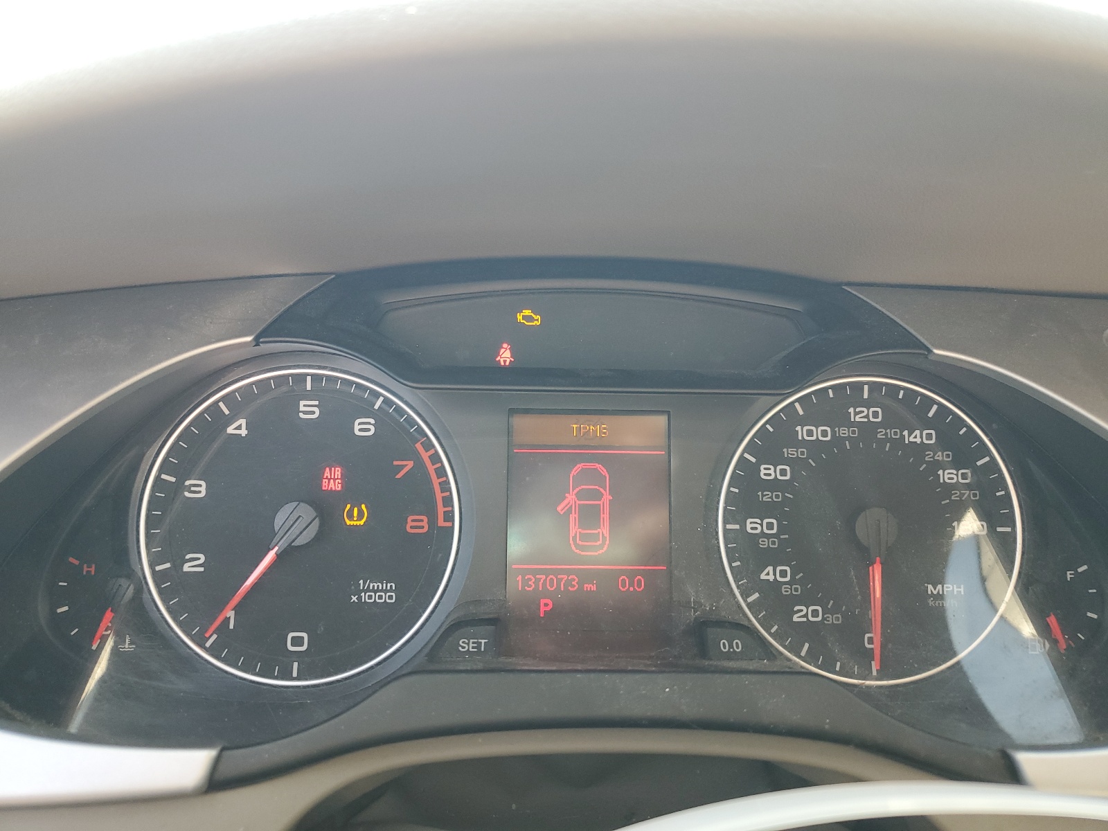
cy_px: 416
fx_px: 832
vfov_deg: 53.1
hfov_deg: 67.3
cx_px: 554
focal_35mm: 26
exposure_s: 1/120
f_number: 1.5
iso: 65
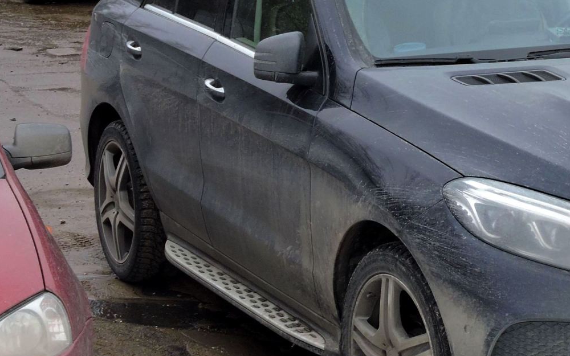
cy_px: 108
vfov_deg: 12.3
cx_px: 512
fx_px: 1647
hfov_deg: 19.3
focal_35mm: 106
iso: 100
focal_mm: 9
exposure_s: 1/160
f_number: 4
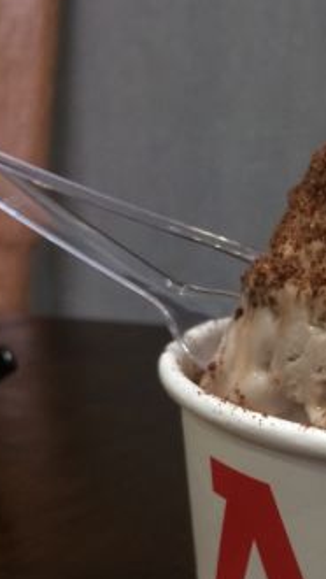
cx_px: 391
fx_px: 1028
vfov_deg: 30.9
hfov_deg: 17.2
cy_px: 432
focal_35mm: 67
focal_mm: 4.15
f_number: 2.2
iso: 200
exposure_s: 1/33
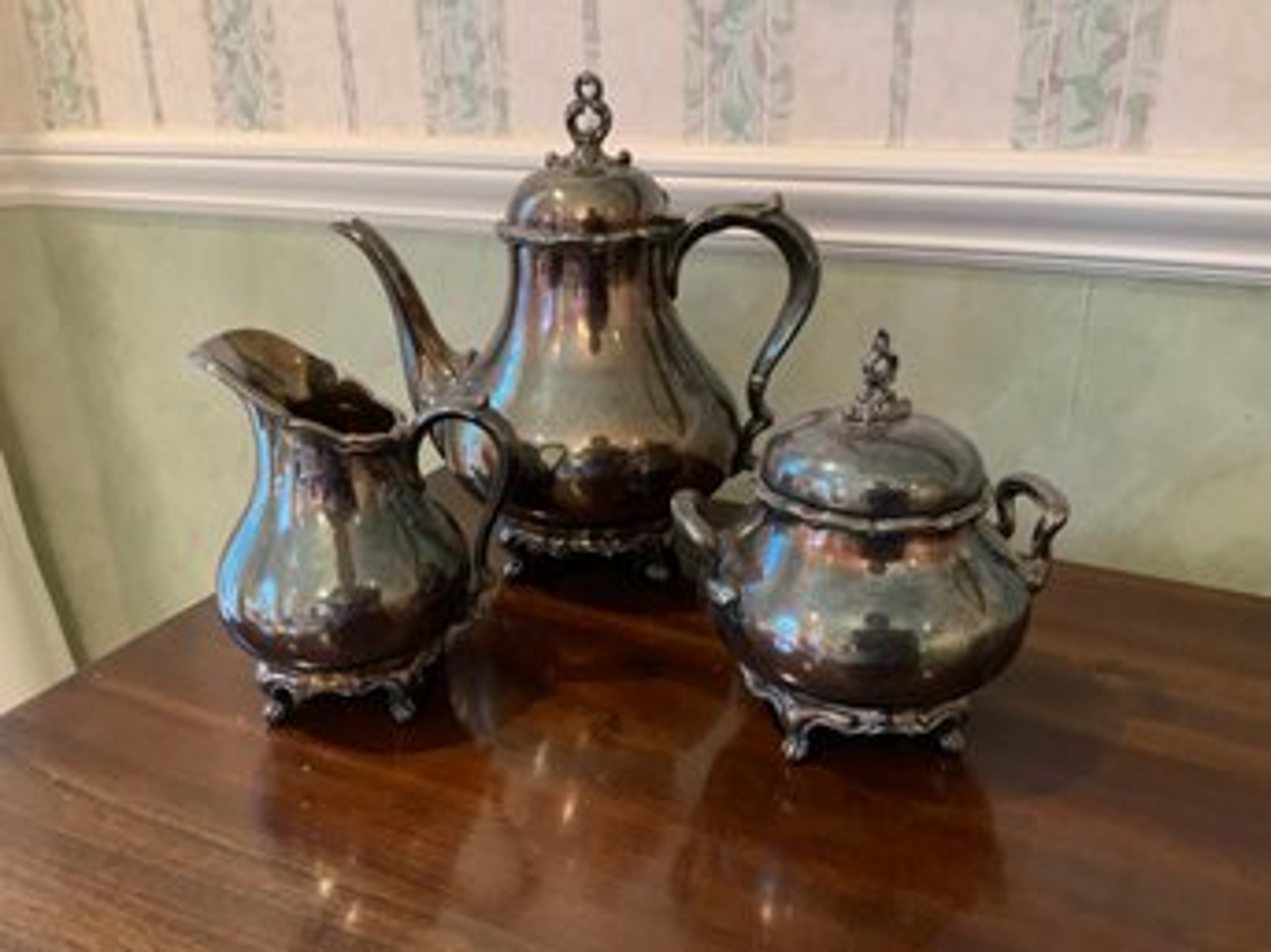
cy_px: 476
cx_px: 636
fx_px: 1064
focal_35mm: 29
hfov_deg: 61.7
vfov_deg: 48.2
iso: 250
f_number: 1.8
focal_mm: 3
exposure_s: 1/60
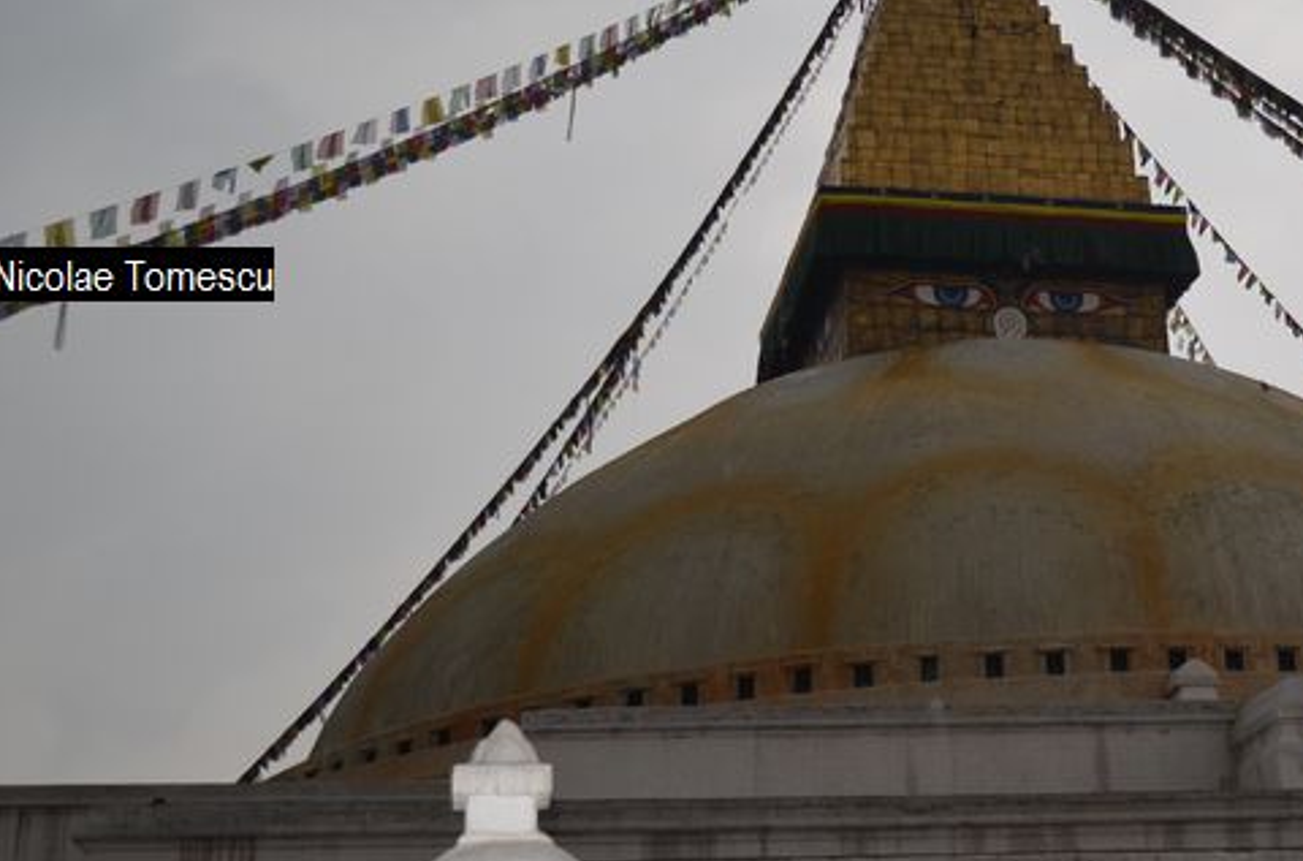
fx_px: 2346
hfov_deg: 30.3
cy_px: 276
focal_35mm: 65
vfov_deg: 20.7
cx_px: 1040
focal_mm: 26
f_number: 4.2
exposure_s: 1/160
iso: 200
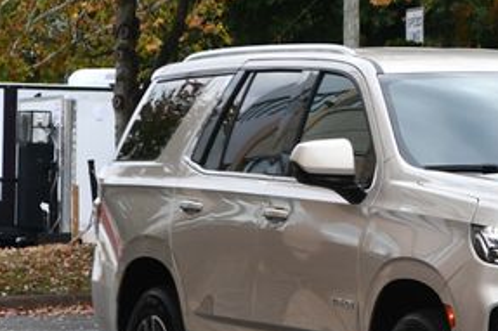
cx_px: 495
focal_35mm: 328
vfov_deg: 4.2
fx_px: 4535
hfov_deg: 6.3
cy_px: 199
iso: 220
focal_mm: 98
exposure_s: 1/250
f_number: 5.6
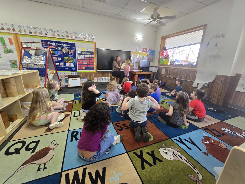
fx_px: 92
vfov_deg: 89.9
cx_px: 122
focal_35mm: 13
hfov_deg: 106.2
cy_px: 92
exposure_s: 1/60
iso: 160
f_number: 2.2
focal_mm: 2.2
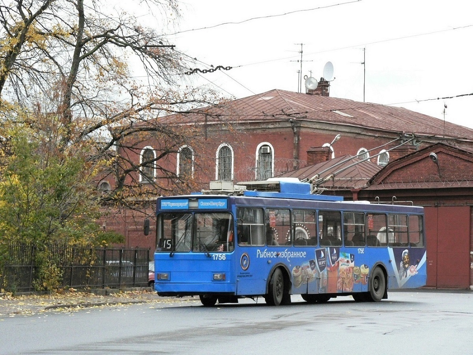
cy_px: 178
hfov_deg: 15.2
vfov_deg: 11.4
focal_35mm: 130
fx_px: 1776
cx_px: 236
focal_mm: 21.6
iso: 400
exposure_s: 1/100
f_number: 4
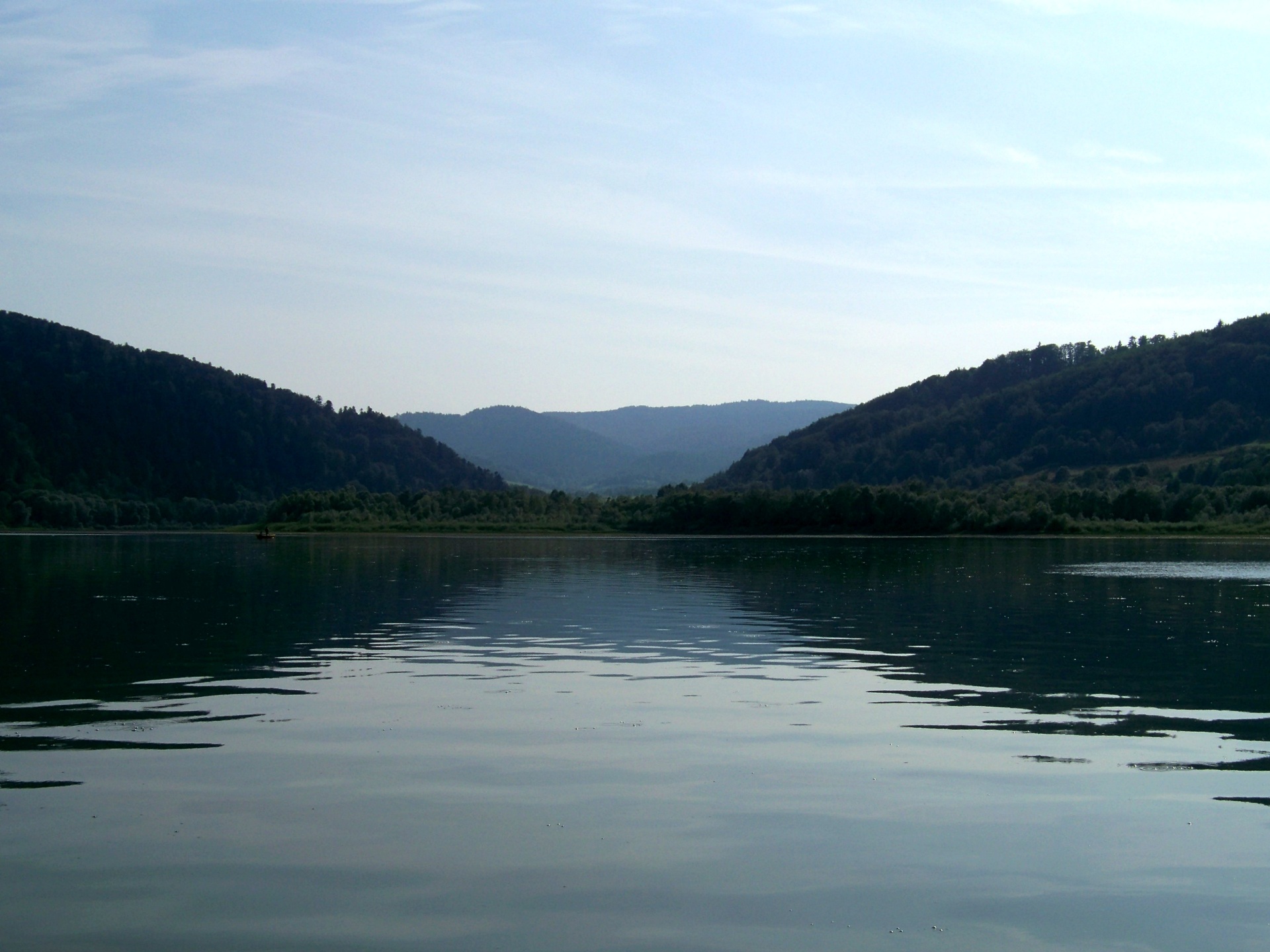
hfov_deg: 44.8
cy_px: 476
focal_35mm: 42
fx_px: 1541
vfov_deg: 34.3
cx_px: 635
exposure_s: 1/800
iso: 64
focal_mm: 7.5
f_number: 6.5
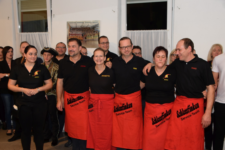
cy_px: 75
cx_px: 112
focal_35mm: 46
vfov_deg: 28.9
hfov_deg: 42.3
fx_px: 291
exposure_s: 1/60
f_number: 6.3
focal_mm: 31
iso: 640
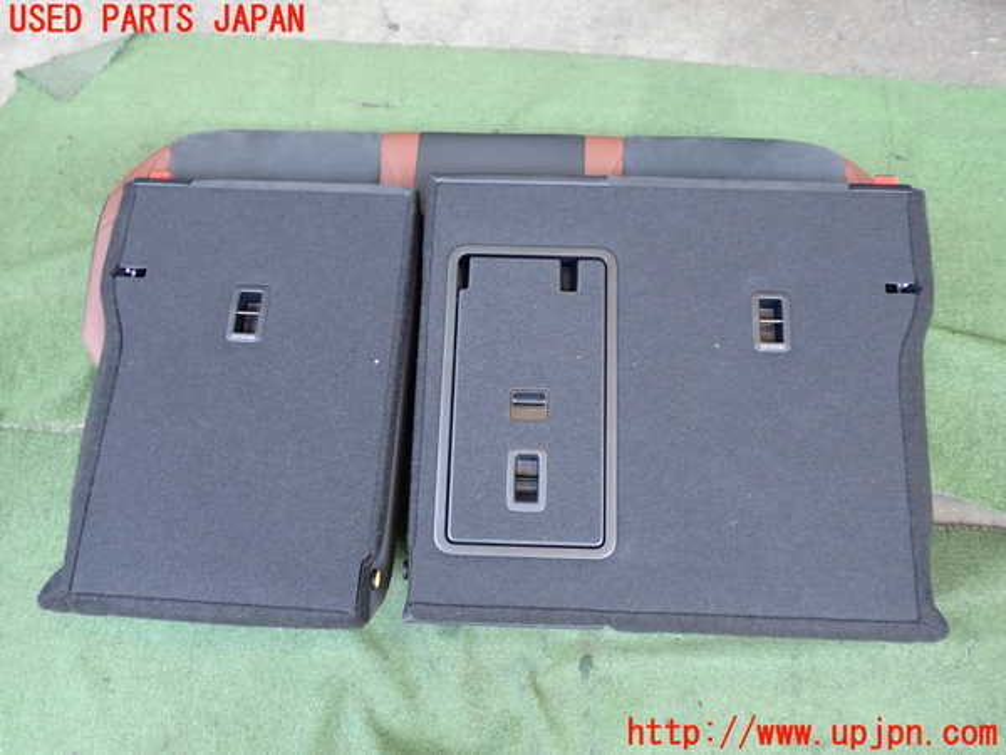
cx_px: 503
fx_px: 872
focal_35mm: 30
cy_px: 378
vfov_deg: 46.8
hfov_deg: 60.0
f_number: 2.3
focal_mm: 5.4
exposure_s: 1/40
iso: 200
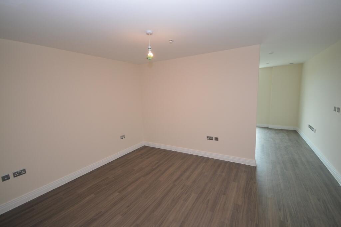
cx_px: 170
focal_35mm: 15
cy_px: 114
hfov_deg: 100.4
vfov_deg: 77.2
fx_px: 142
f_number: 4
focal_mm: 10
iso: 450
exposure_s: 1/60
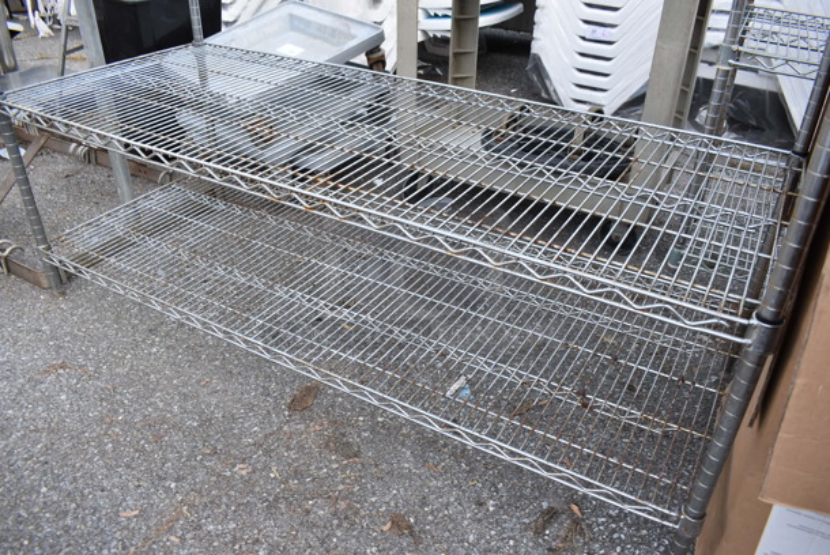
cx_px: 415
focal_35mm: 27
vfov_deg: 48.0
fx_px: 623
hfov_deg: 67.3
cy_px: 278
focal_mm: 18
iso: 400
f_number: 5.6
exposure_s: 1/125
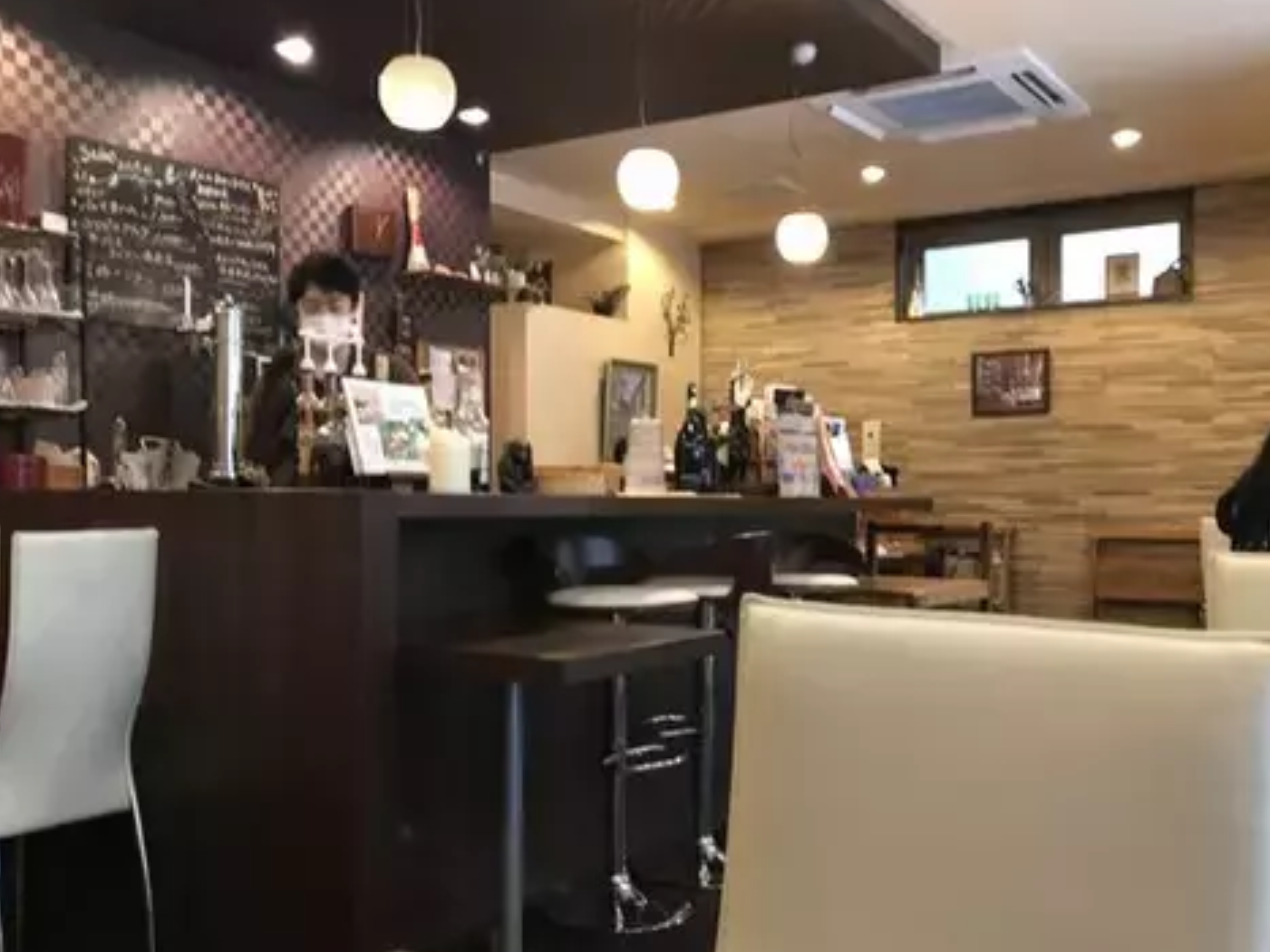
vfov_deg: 39.6
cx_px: 598
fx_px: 1320
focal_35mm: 36
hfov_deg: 51.3
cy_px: 544
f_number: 1.8
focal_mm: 3.99
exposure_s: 1/30
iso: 200
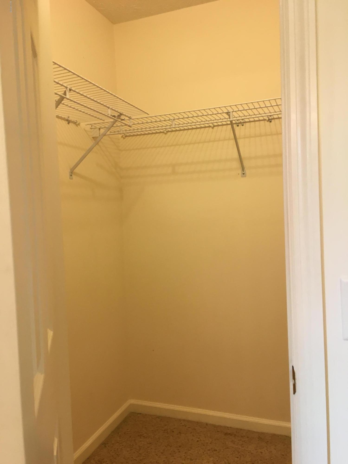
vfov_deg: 61.7
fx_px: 389
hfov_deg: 48.2
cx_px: 174
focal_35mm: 29
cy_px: 232
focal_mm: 4.15
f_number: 2.2
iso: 50
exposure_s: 1/30
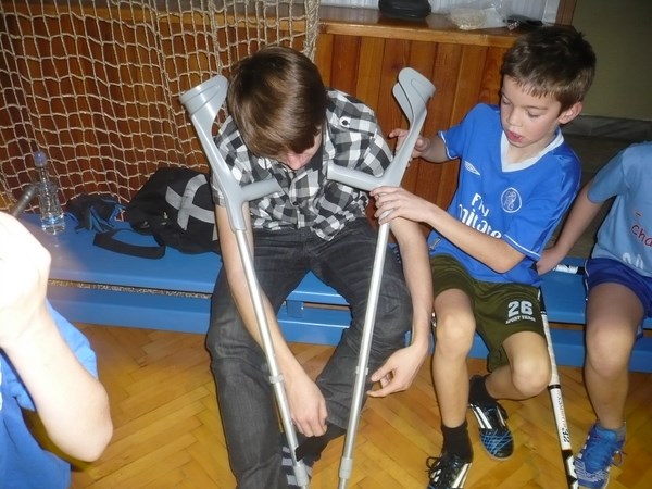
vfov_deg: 40.7
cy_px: 244
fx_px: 659
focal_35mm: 35
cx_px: 326
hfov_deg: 52.6
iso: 250
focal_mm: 5.8
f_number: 2.8
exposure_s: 1/30
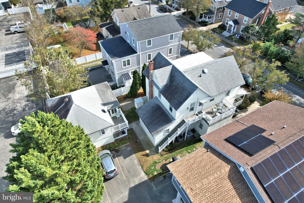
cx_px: 152
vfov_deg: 57.2
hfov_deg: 78.6
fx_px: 186
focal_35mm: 22
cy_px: 102
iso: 100
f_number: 2.8
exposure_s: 1/800
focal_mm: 8.38
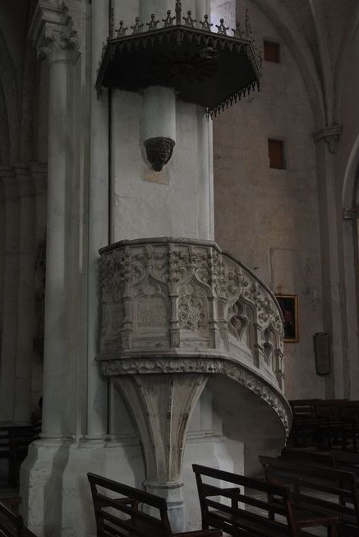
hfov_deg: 29.9
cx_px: 186
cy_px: 275
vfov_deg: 43.6
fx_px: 671
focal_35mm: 45
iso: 400
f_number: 6.3
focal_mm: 28
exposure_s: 1/2.5
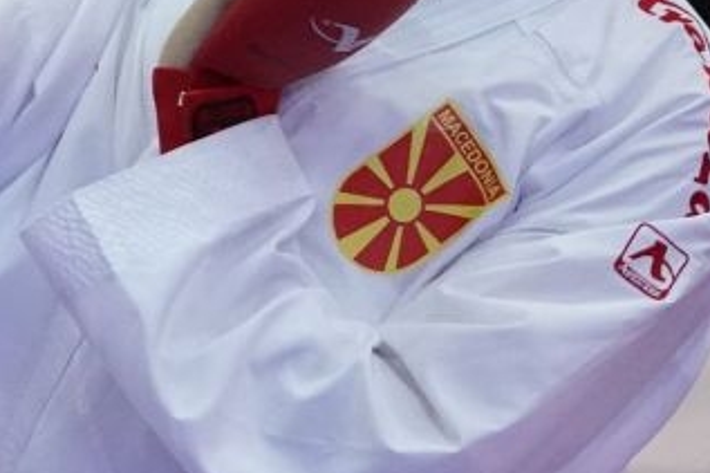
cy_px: 76
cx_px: -1142
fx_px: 18824
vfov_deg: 1.4
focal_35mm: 955
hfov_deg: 2.1
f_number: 2.8
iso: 5000
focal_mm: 168
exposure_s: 1/1000
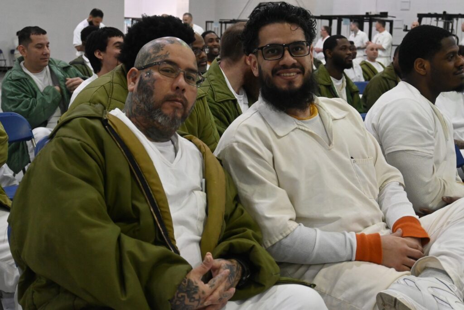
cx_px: 232
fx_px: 696
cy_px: 155
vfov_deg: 25.1
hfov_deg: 36.9
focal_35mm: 54
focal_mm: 36
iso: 3600
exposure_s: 1/60
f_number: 5.3
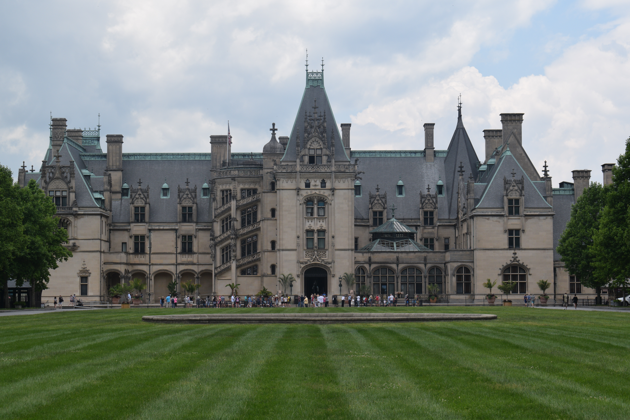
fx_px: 1444
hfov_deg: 24.6
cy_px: 210
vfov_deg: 16.6
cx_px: 315
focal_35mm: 82
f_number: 9
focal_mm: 55
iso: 200
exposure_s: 1/400
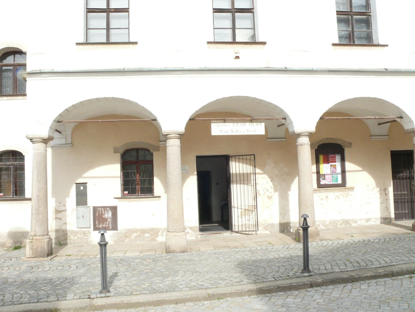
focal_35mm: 35
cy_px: 156
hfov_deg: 52.6
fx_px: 420
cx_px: 208
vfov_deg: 40.7
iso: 200
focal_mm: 7.4
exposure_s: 1/125
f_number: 11
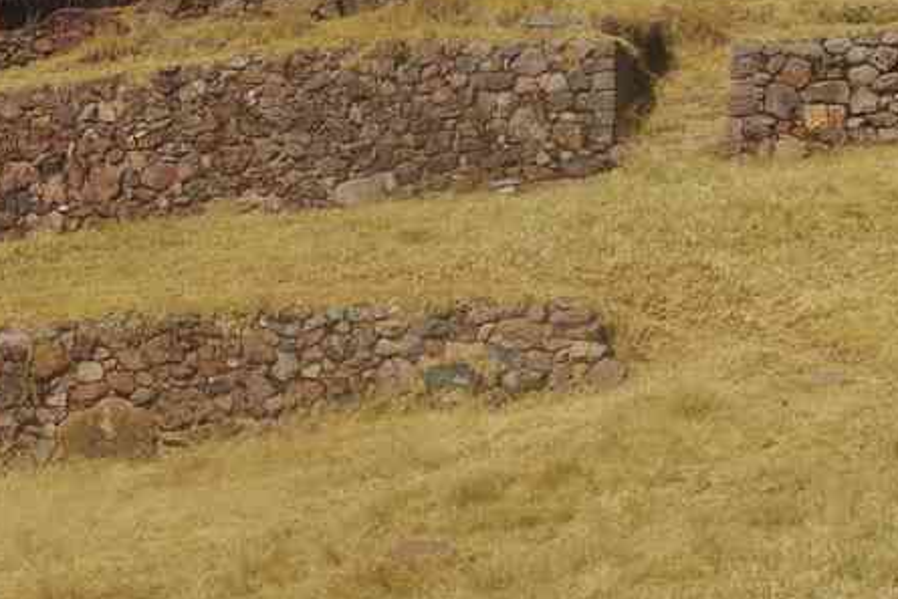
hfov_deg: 18.2
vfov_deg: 12.2
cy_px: 0
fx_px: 2773
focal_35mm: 111
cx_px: 173
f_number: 11
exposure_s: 1/160
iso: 200
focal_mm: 33
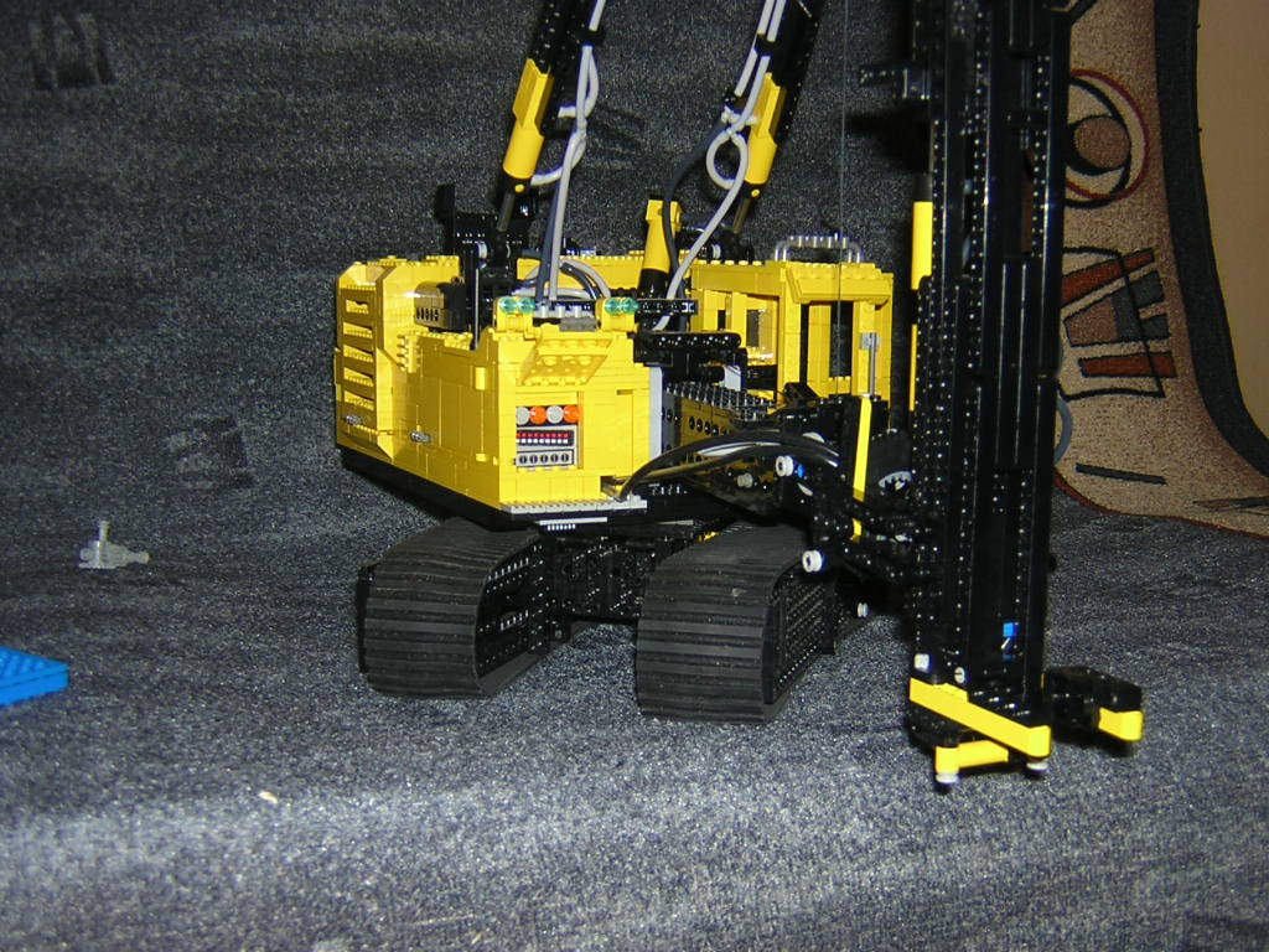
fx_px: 1723
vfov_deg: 30.9
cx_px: 634
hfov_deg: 40.4
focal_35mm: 47
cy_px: 476
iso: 100
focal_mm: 6.1
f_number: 2.9
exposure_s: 1/60.1
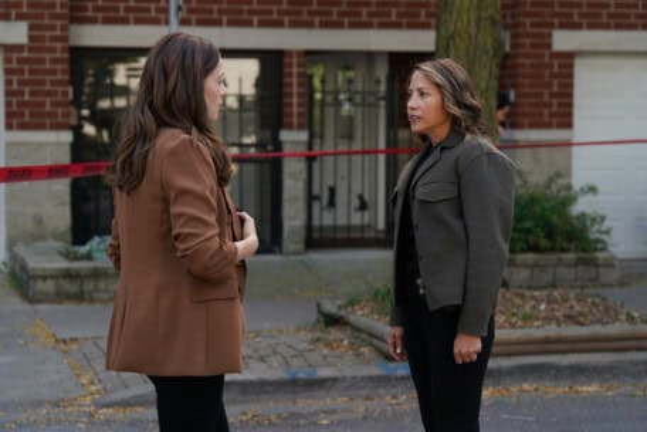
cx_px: 324
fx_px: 1258
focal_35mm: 70
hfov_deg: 28.8
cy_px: 216
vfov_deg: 19.5
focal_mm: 70
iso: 400
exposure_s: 1/640
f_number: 3.5
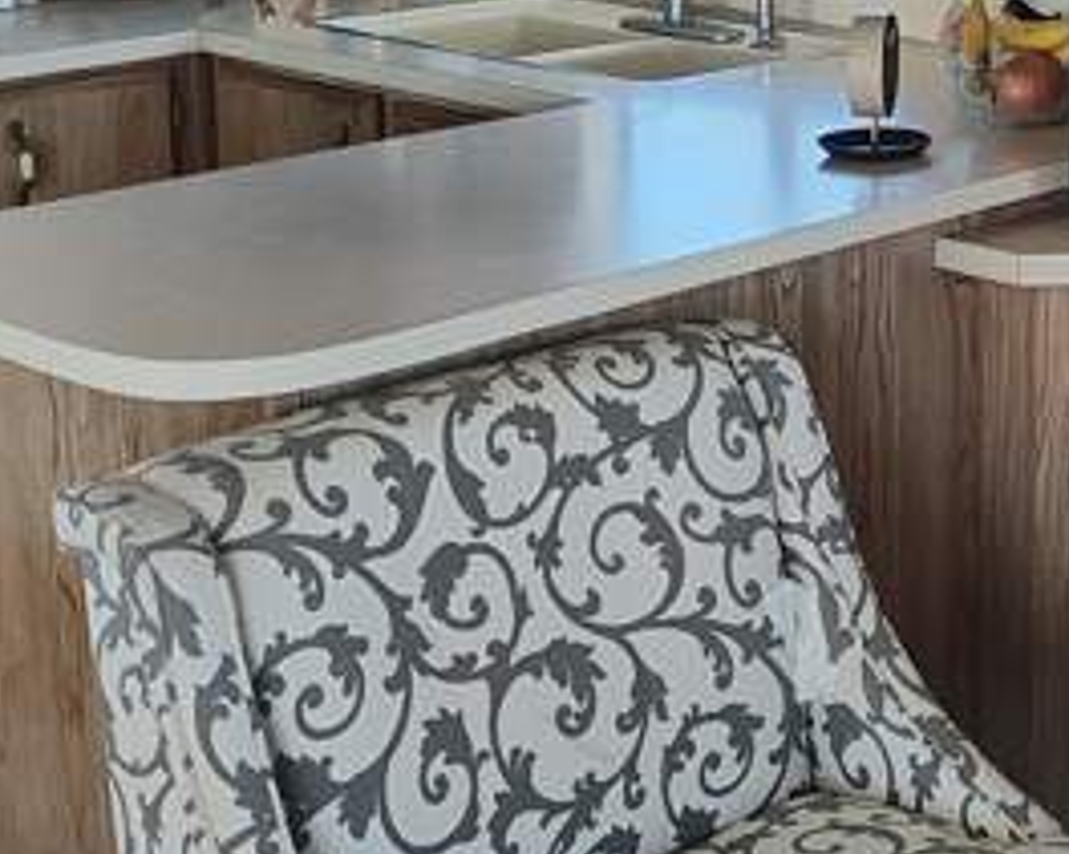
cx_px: 1223
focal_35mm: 74
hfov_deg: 23.8
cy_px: -20
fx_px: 2340
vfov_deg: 20.0
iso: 155
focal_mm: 4.15
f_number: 1.5
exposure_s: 1/120
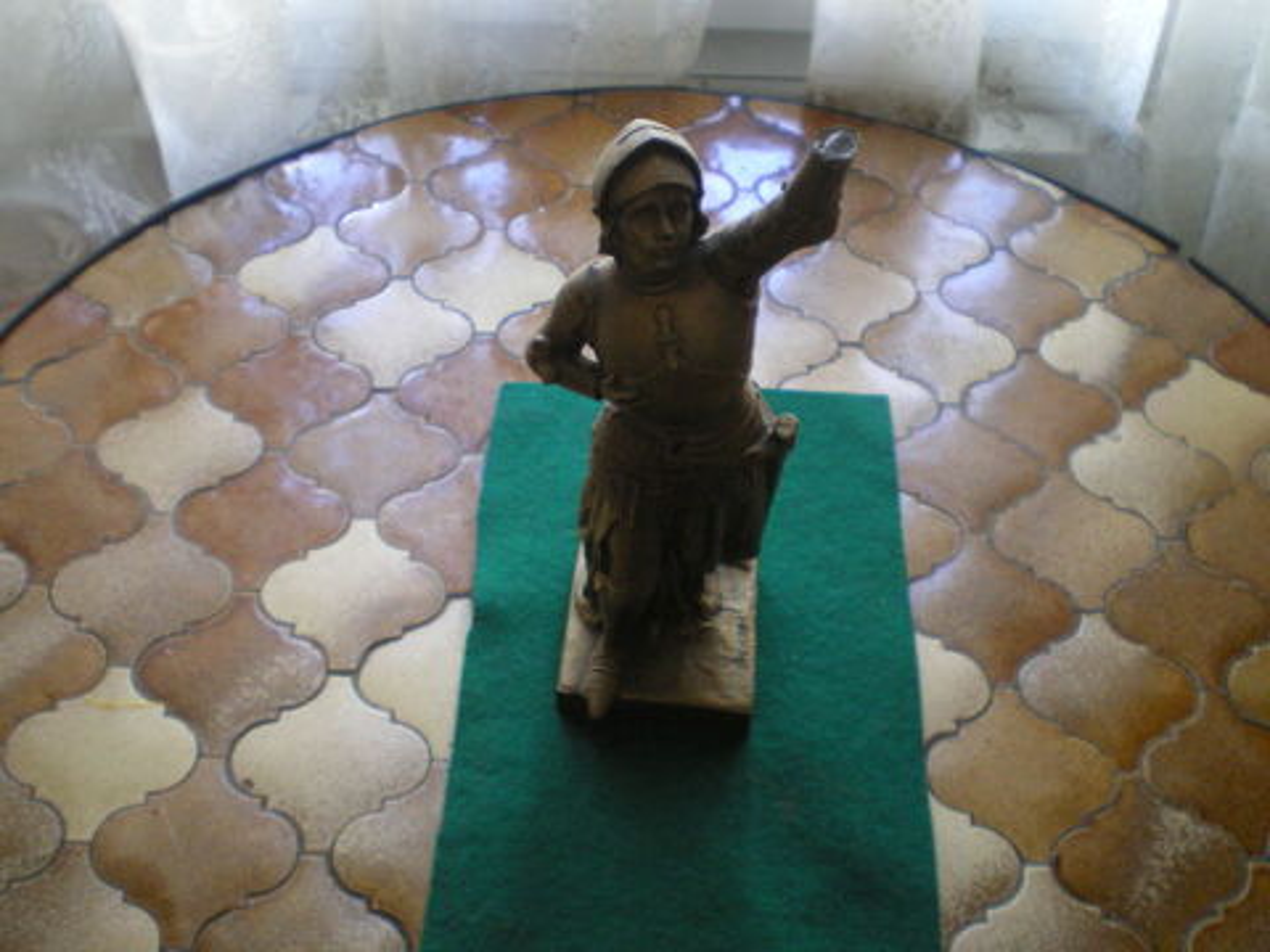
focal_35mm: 38
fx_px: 1394
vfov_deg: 37.7
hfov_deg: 49.0
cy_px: 476
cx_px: 635
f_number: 3.1
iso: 400
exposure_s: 1/50
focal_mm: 6.3
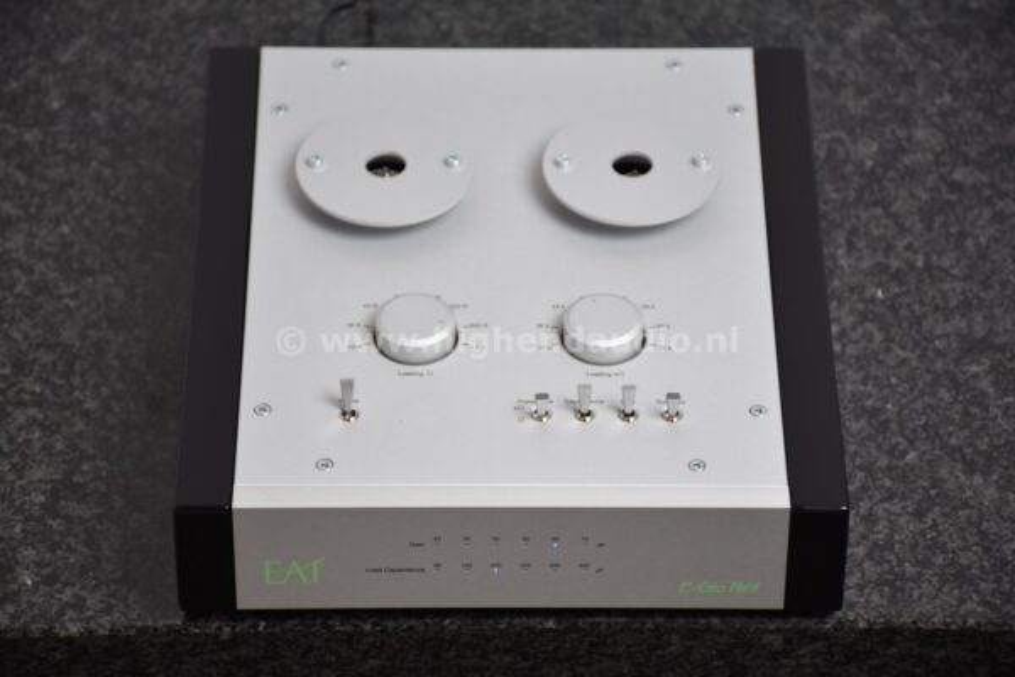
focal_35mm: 150
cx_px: 508
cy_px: 338
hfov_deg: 13.7
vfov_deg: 9.1
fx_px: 4229
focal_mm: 100
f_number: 5.6
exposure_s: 1/60
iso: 640
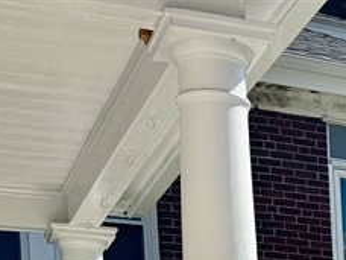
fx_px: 1080
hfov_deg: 16.0
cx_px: 578
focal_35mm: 108
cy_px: 582
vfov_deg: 11.7
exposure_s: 1/5814
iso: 80
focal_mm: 6.76
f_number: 1.78
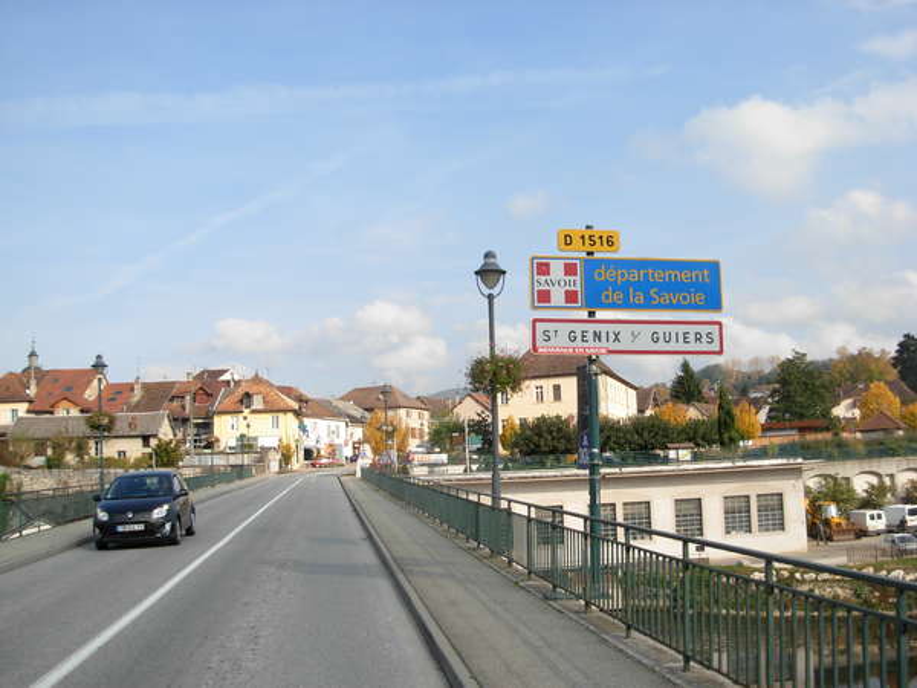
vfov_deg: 37.7
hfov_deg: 49.0
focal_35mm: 38
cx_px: 458
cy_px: 344
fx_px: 1007
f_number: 2.9
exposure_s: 1/966
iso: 79
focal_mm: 6.3
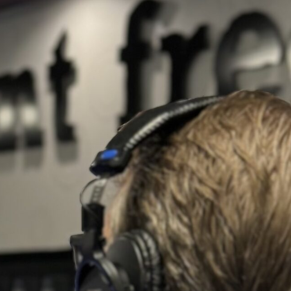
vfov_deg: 10.1
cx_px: -12
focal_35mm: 169
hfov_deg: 10.2
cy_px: 420
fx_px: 1607
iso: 64
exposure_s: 1/60
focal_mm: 6.76
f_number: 1.78
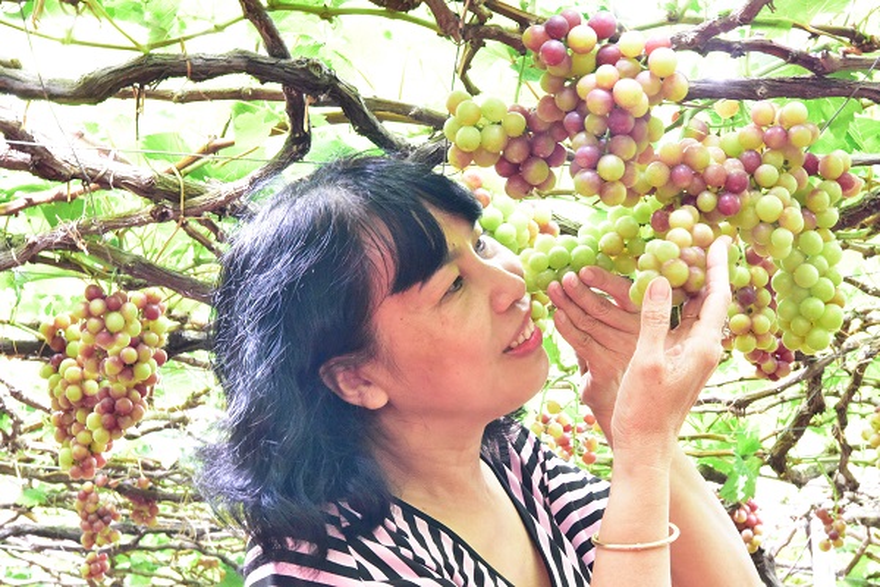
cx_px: 440
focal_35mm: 70
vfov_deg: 19.5
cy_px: 294
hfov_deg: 28.8
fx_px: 1711
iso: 12800
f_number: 22
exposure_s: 1/6
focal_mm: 70
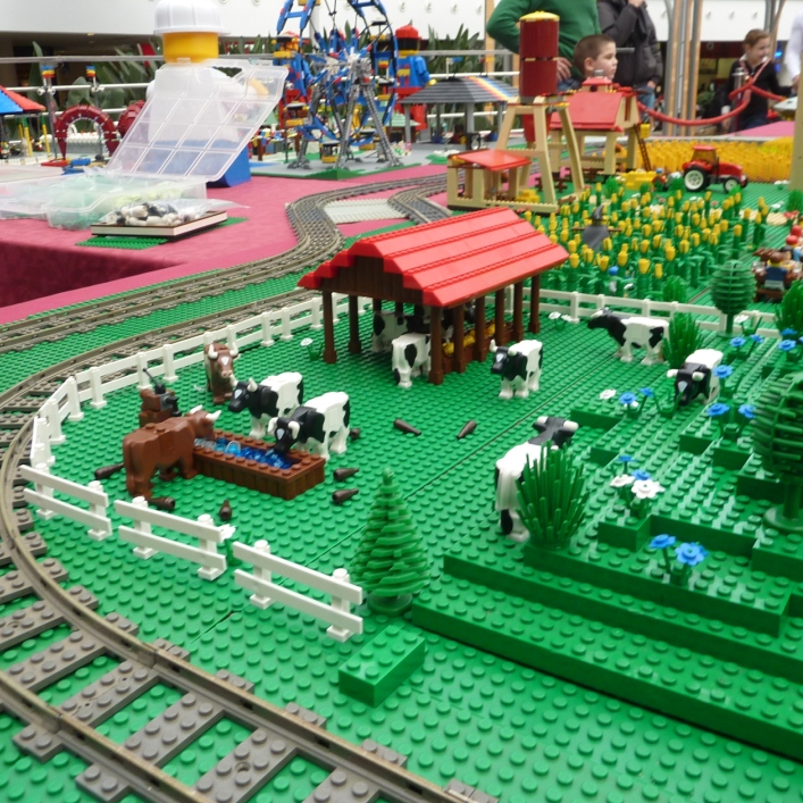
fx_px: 840
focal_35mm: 32
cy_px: 376
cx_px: 398
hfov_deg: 51.1
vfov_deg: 51.1
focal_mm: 4.1
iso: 100
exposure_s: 1/30
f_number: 3.3
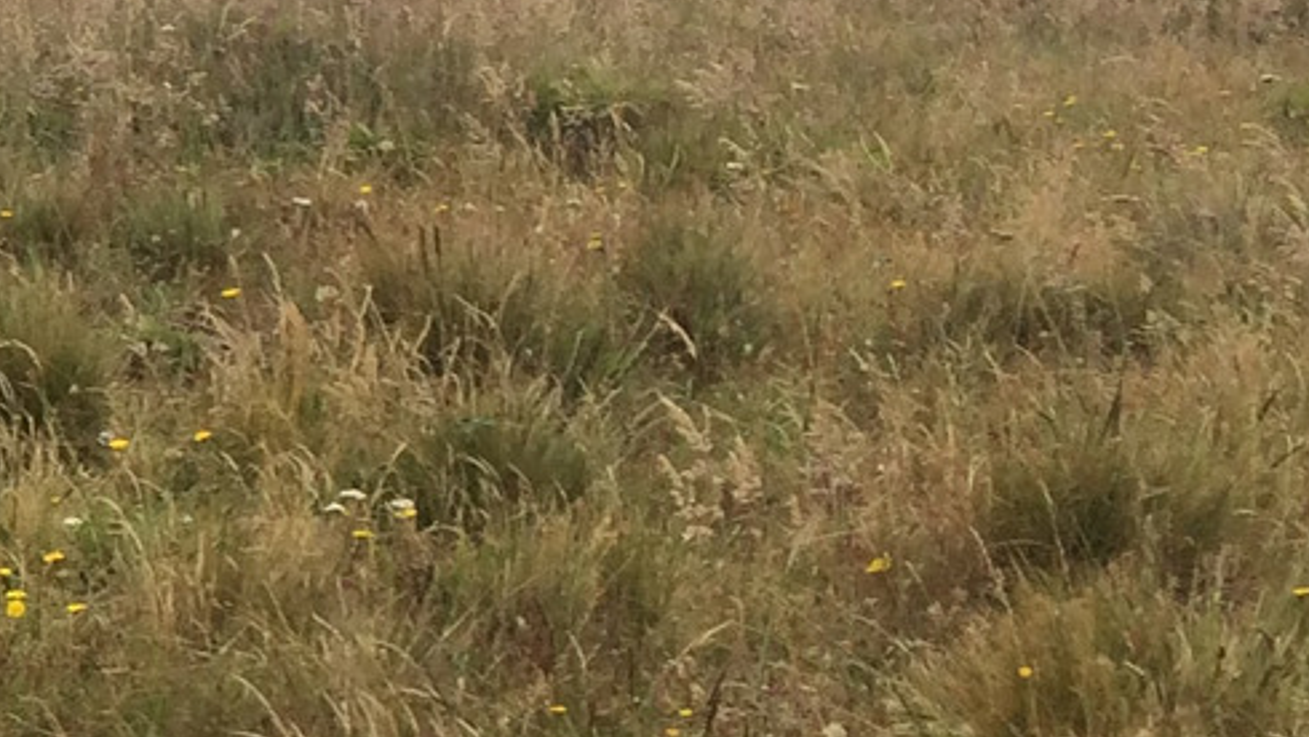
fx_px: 4479
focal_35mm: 129
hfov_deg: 14.0
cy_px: 403
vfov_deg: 9.4
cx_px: -1317
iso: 32
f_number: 2.2
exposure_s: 1/1600
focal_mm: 4.15
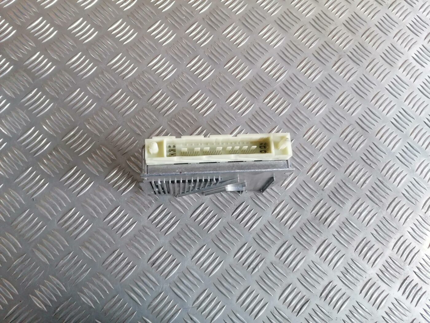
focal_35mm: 27
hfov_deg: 65.3
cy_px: 162
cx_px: 215
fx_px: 335
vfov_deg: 51.4
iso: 200
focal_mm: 4.75
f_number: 1.8
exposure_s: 1/33.3
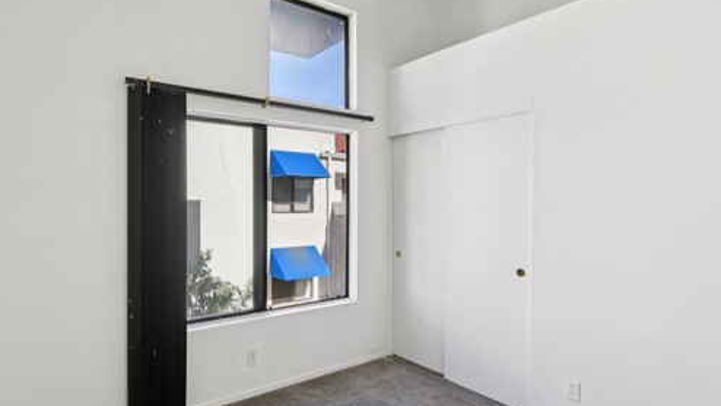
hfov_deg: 88.0
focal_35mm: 19
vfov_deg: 58.4
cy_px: 209
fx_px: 363
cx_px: 277
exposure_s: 1/500
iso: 400
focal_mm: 14
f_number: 8
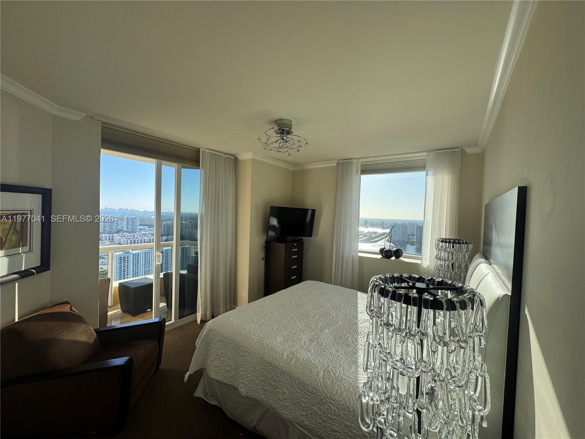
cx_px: 292
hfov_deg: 102.1
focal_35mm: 14
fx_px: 237
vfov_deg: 85.7
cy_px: 220
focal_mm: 2.22
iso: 40
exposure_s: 1/470
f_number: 2.2
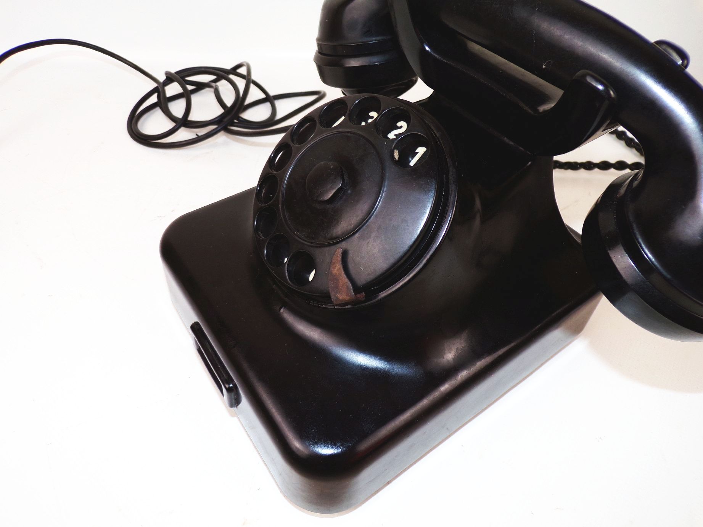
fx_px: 487
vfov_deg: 56.8
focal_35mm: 24
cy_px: 264
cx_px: 352
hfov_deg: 71.6
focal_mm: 4.3
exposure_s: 1/58
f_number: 3
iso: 80
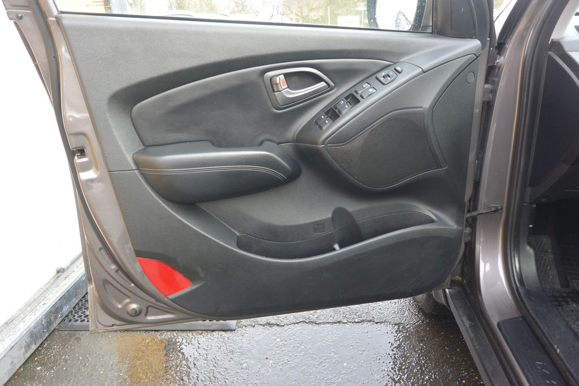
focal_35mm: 27
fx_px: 434
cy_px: 193
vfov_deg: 47.9
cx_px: 290
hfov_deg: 67.4
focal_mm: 10
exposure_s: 1/125
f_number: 3.5
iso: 220
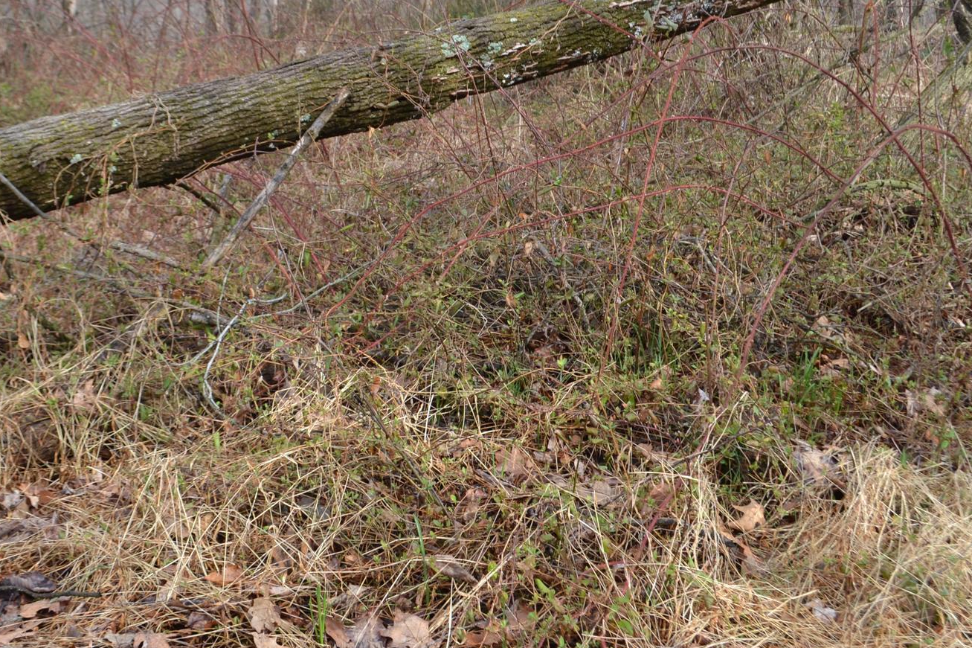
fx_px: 1269
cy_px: 162
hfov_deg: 41.7
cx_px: 395
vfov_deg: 28.2
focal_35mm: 47
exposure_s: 1/125
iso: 100
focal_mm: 20
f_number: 5.6
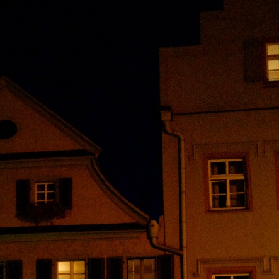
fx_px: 1040
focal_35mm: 114
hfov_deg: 15.1
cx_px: 16
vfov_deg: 15.1
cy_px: 260
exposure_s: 1/60
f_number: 1.4
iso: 1400
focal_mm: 30
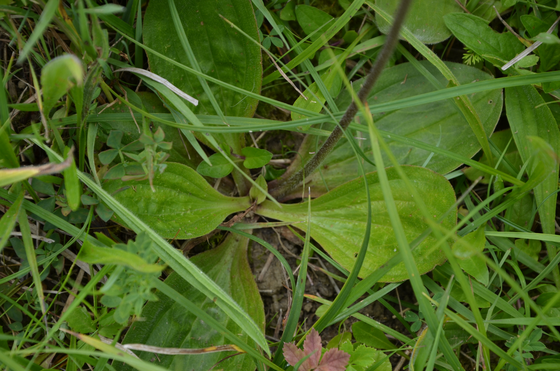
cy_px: 186
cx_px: 280
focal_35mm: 158
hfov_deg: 13.1
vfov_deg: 8.7
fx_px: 2445
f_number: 8
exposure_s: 1/250
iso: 180
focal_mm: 105
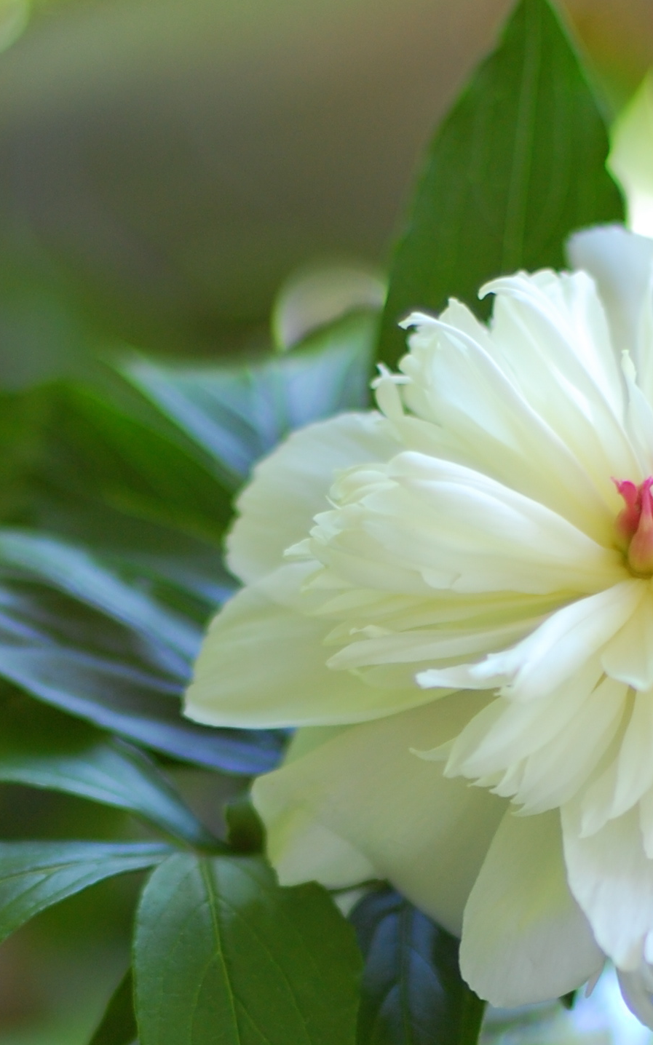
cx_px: 482
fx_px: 4558
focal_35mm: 160
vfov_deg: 13.0
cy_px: 977
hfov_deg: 8.2
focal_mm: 50
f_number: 1.4
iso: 200
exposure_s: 1/200
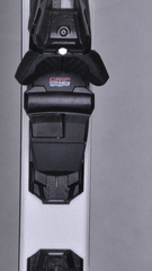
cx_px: -6
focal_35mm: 221
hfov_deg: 5.5
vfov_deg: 9.7
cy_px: 238
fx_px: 1583
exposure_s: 1/125
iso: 3200
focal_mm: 75
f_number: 9.5
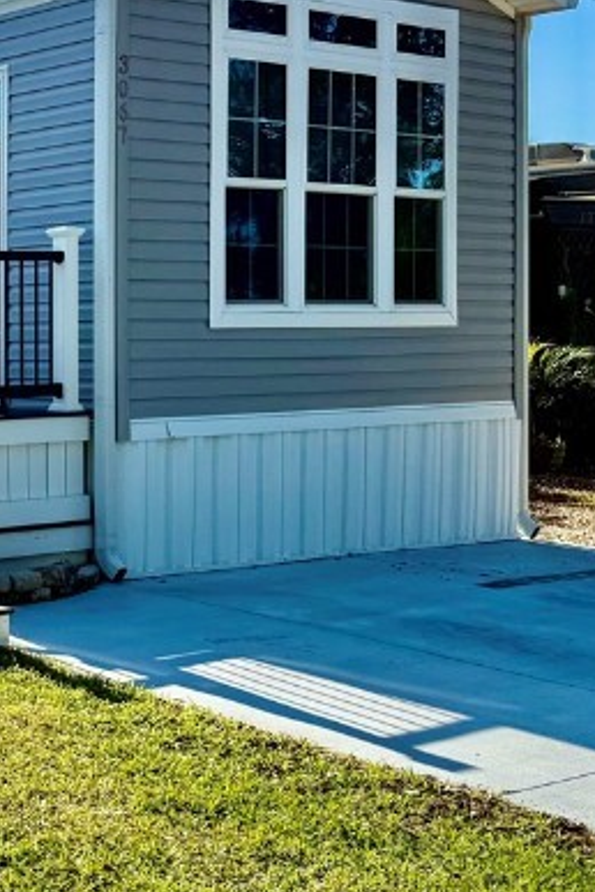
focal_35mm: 66
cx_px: -334
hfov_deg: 18.0
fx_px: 1636
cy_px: 399
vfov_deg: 30.5
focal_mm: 6.76
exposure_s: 1/5319
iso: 80
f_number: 1.78
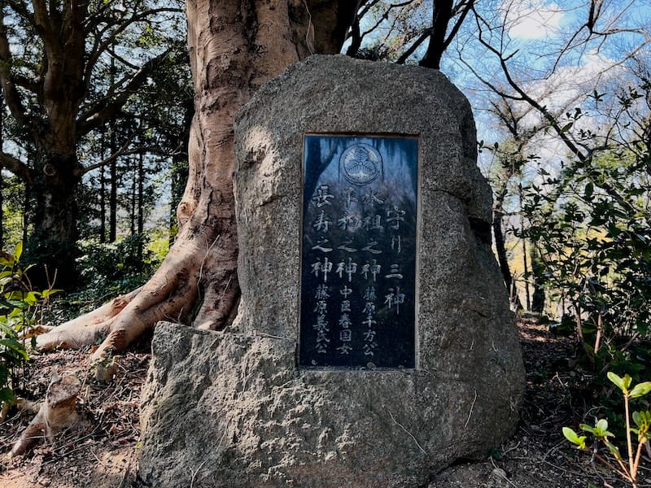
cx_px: 326
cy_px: 244
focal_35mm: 26
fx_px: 489
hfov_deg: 67.3
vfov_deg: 53.1
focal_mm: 5.7
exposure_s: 1/295
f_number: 1.5
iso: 50
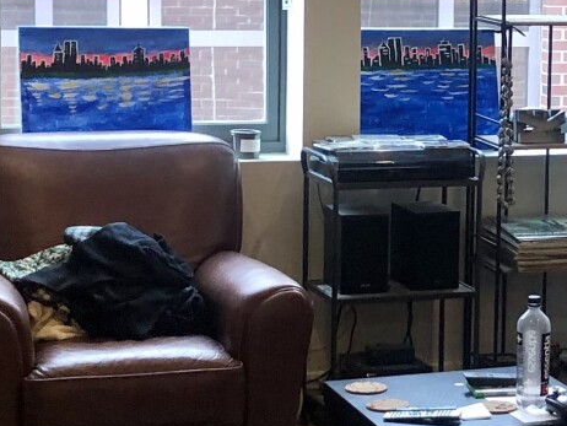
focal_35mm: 124
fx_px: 2032
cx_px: 626
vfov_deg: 12.0
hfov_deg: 15.5
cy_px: 165
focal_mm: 3.99
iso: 32
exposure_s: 1/30
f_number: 1.8
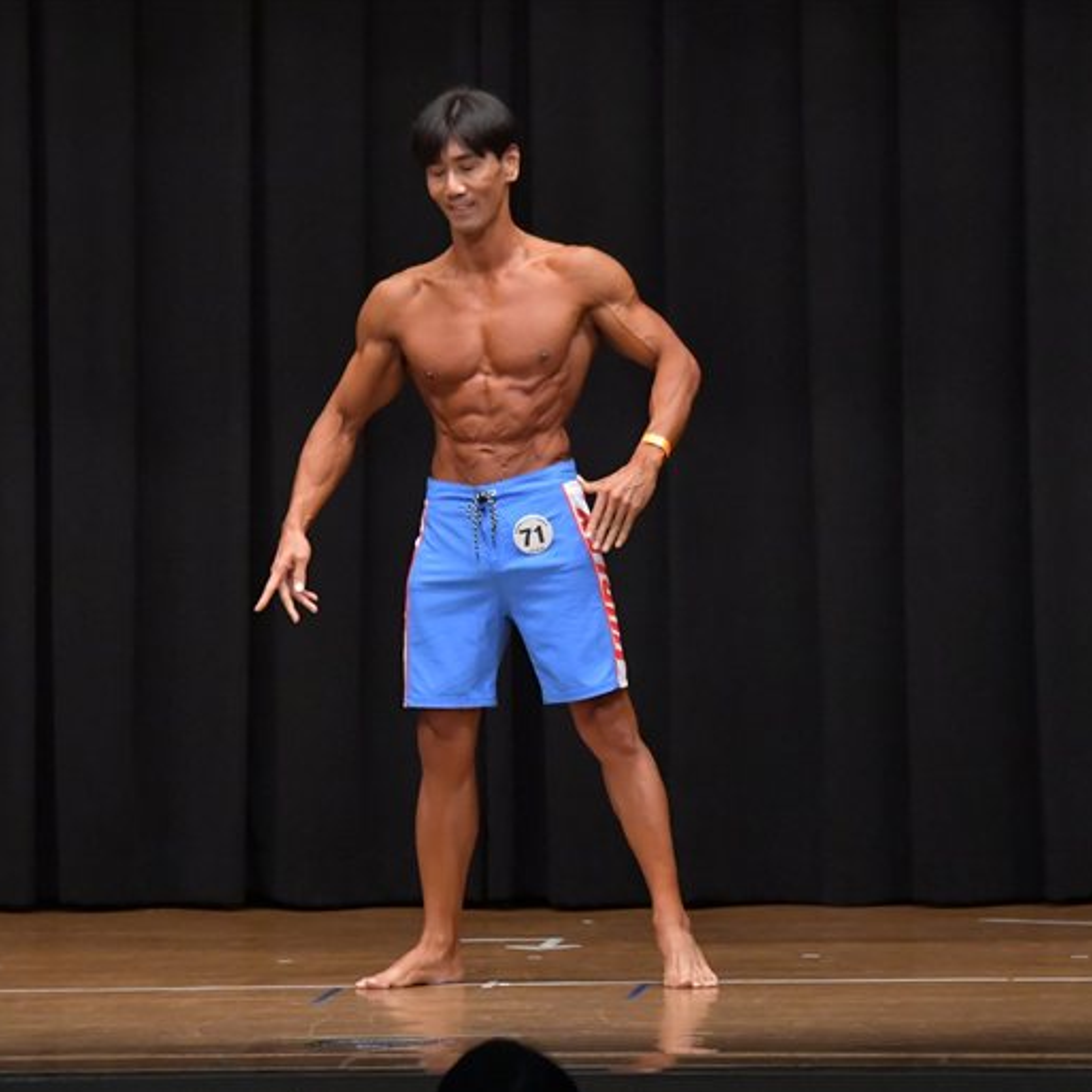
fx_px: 10315
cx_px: 465
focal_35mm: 289
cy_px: 547
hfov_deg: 6.1
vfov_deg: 6.1
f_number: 5.6
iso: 6400
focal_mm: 150
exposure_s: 1/400
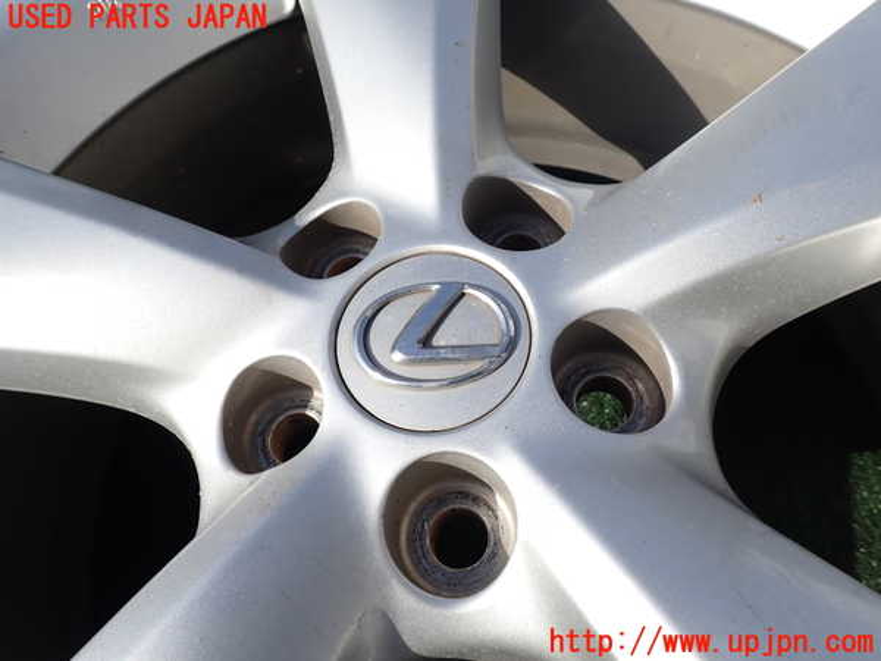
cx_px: 440
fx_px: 636
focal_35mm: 25
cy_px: 330
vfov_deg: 54.9
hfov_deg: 69.4
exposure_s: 1/200
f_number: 8
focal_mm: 4.5
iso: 100
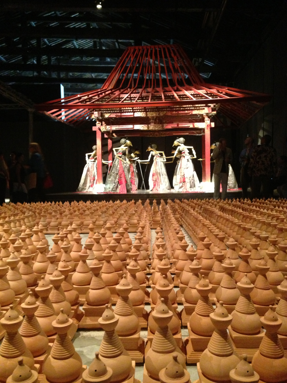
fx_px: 365
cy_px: 192
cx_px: 144
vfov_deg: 55.4
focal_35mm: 33
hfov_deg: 42.9
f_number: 2.4
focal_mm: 4.13
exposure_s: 1/15
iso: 640
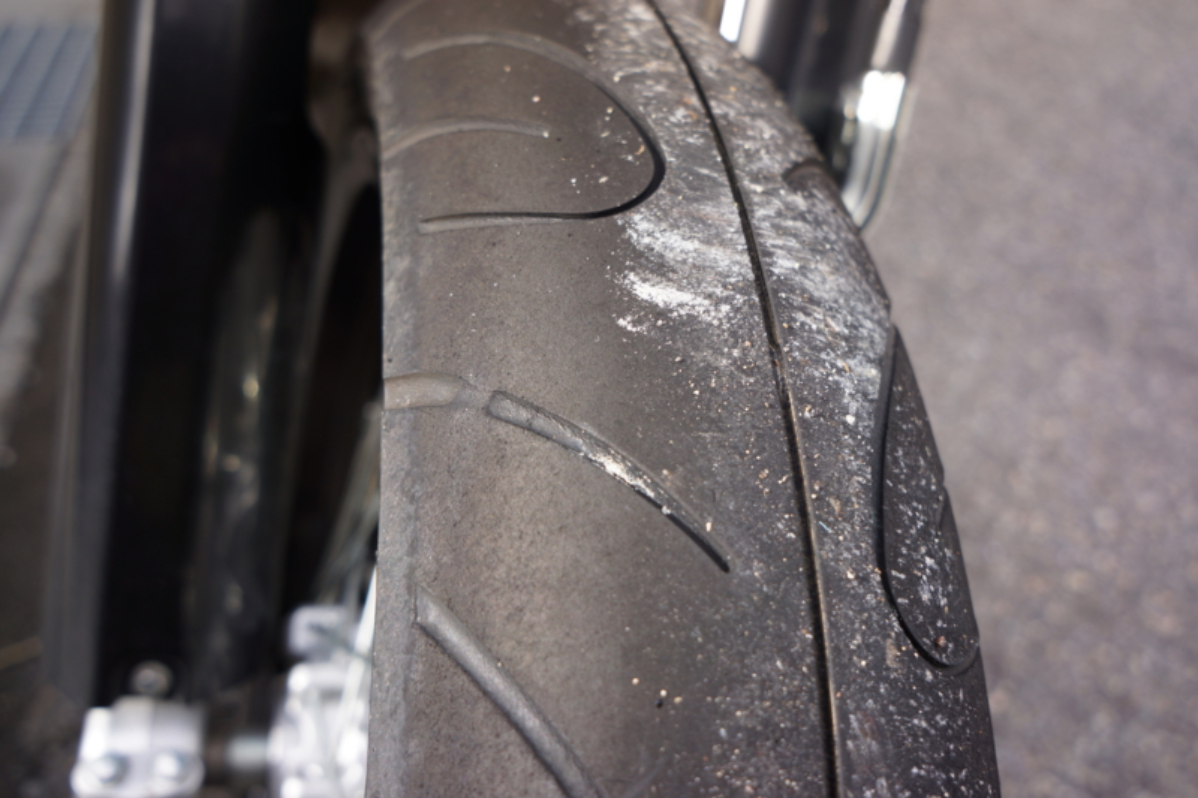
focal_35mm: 30
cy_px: 399
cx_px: 599
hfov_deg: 61.9
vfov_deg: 43.6
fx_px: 998
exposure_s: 1/100
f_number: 5
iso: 100
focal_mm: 20
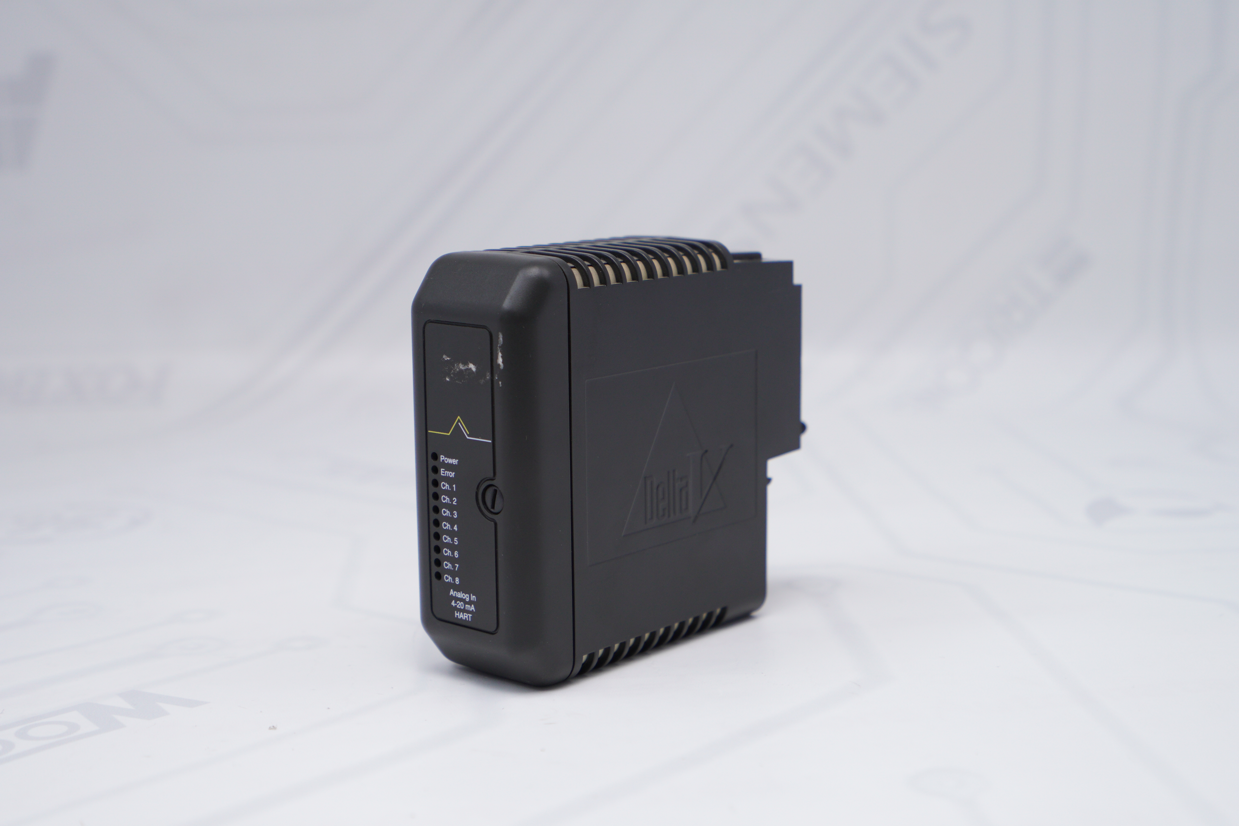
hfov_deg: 37.9
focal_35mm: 52
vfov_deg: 25.8
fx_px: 1807
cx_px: 620
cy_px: 413
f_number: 4
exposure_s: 1/160
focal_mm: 35
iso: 320
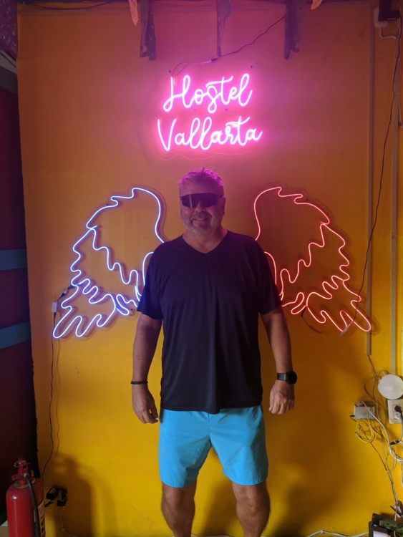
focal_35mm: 26
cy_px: 268
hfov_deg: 53.1
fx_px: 403
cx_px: 202
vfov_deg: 67.3
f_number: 2
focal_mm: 4.67
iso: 200
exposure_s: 1/120
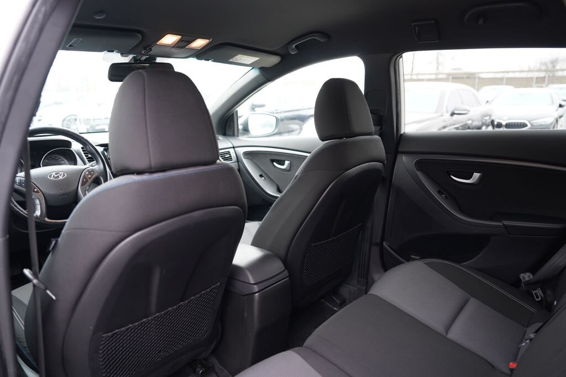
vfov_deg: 53.1
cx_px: 283
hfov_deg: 73.7
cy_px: 188
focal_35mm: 24
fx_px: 377
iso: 500
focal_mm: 24
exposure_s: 1/30
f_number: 2.8
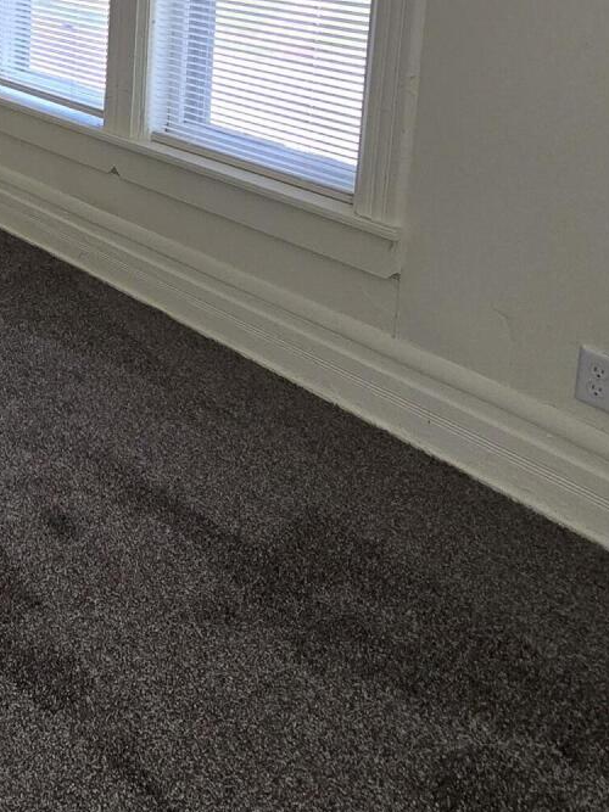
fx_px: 915
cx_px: -167
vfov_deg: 41.8
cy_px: 9
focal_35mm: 39
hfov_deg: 30.0
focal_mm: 2.2
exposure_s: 1/120
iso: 64
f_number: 2.2
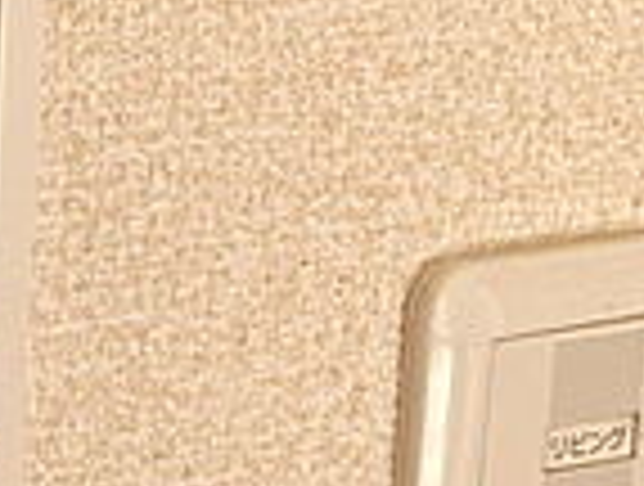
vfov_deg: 12.8
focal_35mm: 116
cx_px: -360
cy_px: 207
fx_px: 2164
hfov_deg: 15.4
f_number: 1.6
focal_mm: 4.2
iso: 32
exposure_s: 1/183
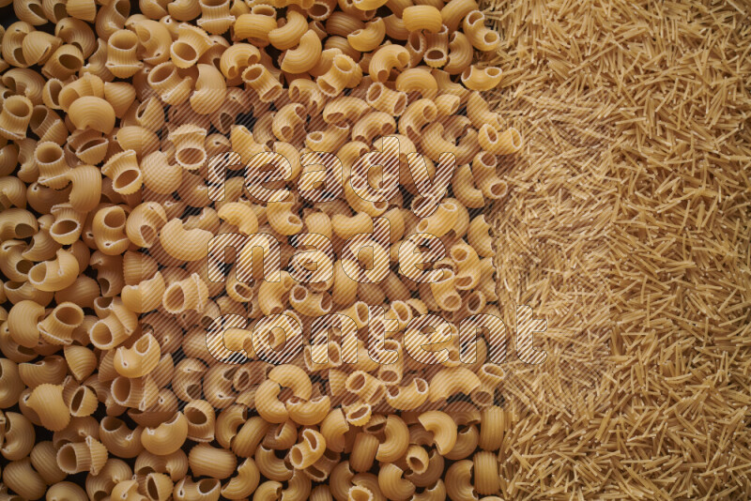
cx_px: 376
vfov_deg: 27.0
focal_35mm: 50
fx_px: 1043
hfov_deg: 39.6
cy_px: 250
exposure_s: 1/100
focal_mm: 50
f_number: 8
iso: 160
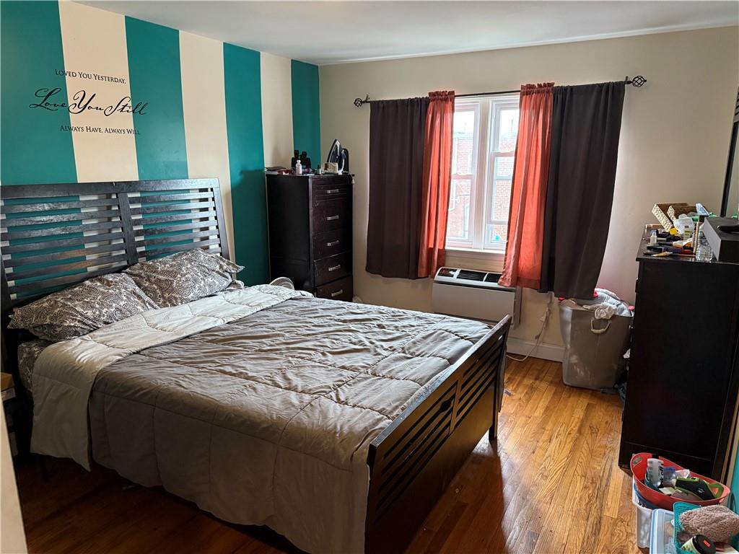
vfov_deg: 56.8
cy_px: 277
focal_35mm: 24
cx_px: 370
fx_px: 512
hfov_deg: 71.6
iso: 500
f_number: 1.78
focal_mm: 6.76
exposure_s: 1/60
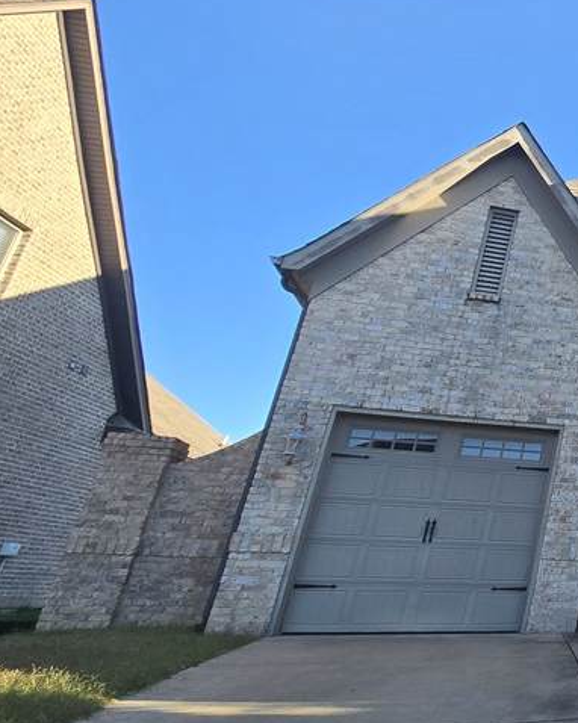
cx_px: 938
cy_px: 293
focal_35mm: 34
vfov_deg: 52.5
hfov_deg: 25.9
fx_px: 727
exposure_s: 1/565
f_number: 2.2
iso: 50
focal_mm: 2.2
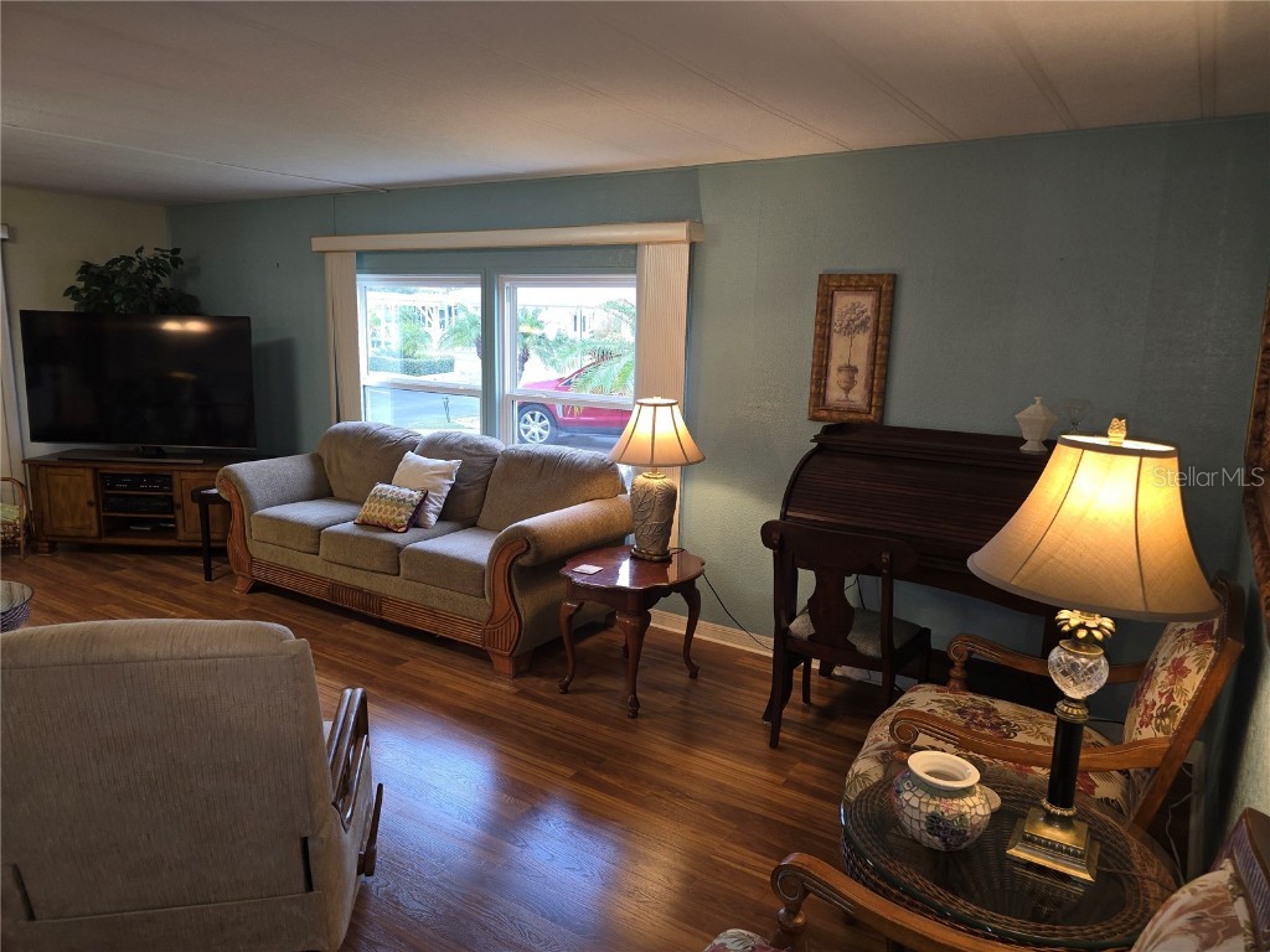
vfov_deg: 58.9
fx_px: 844
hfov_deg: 73.9
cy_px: 476
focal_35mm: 23
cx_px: 635
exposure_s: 1/60
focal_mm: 6.3
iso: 100
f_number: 1.7
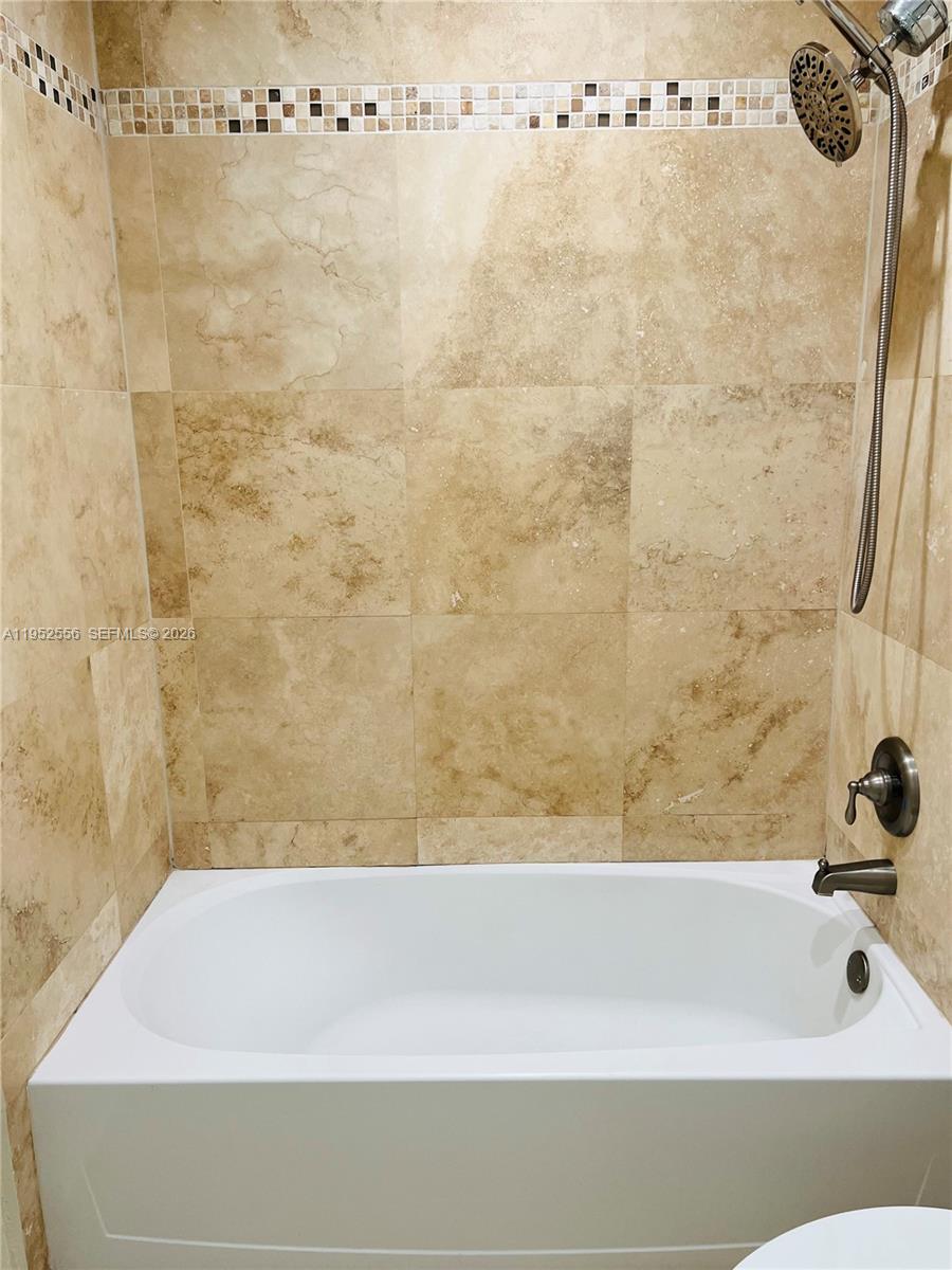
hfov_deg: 53.1
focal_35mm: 26
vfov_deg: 67.3
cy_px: 635
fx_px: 953
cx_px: 476
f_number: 1.5
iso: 125
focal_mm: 5.7
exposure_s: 1/120
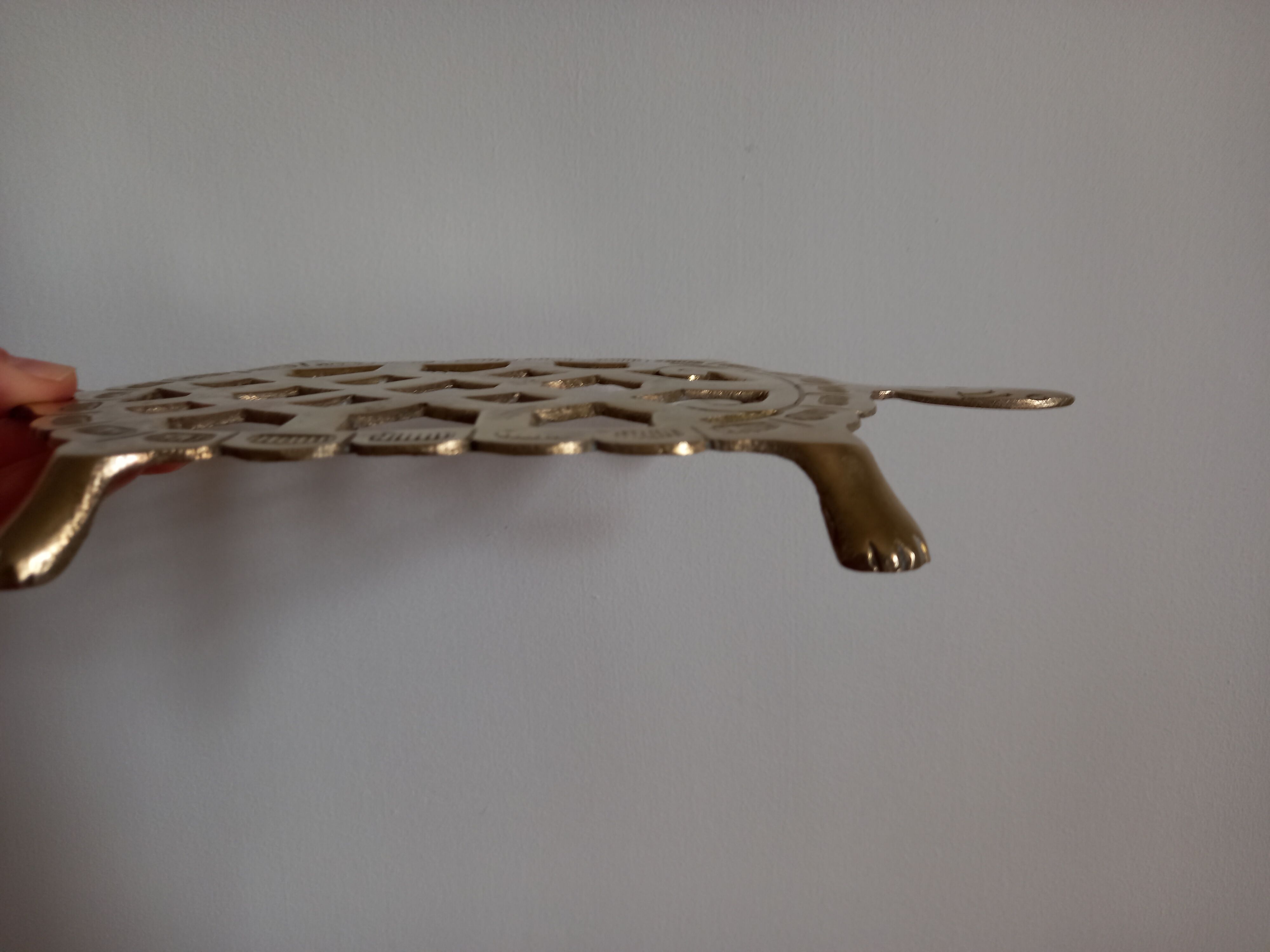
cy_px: 476
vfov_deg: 54.9
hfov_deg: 69.4
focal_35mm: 25
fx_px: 917
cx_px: 635
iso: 80
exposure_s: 1/50
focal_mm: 4.6
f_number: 2
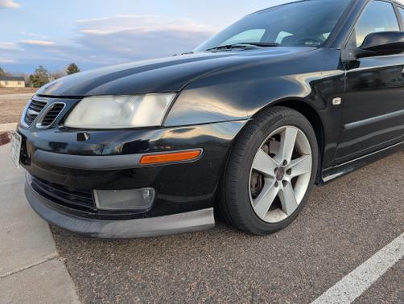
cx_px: 202
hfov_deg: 71.5
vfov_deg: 56.9
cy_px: 152
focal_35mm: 24
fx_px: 281
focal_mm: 6.9
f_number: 1.68
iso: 99
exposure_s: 1/121
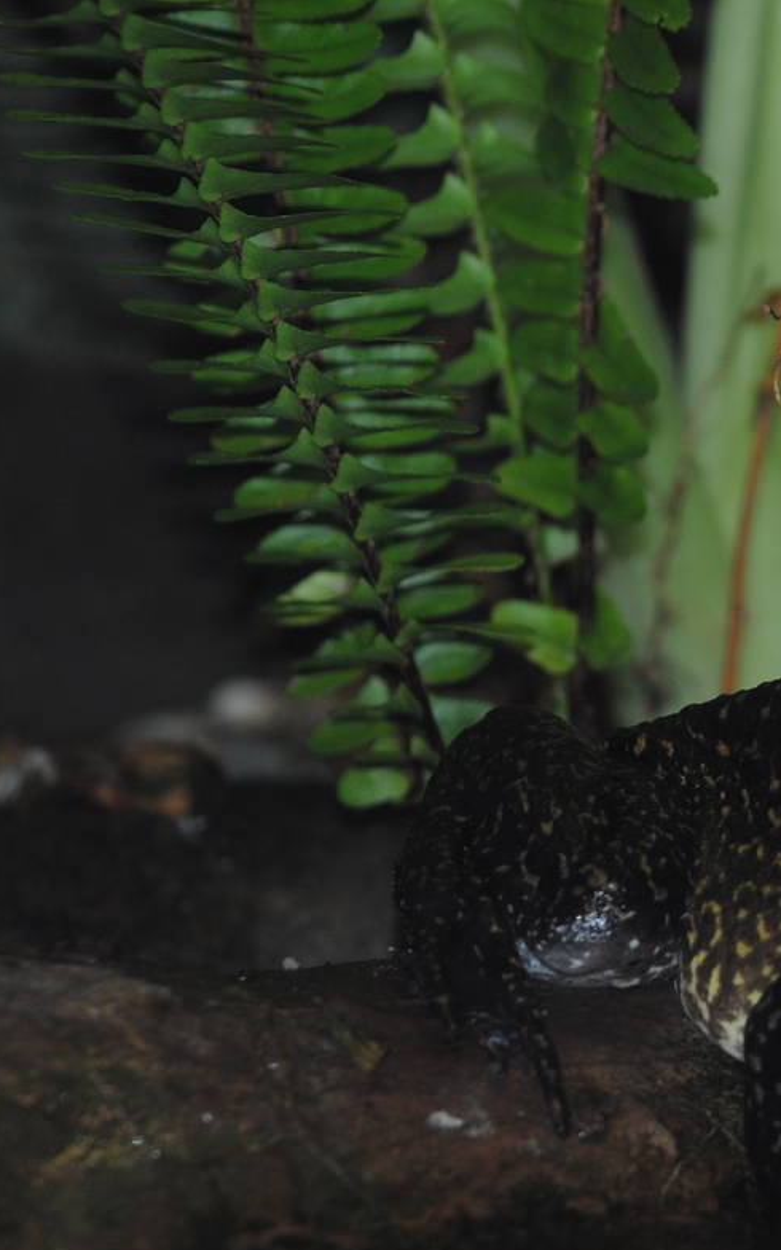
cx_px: 732
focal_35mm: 306
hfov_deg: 4.3
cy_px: 776
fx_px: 10421
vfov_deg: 6.9
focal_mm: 98
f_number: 4.5
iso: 200
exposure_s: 1/60
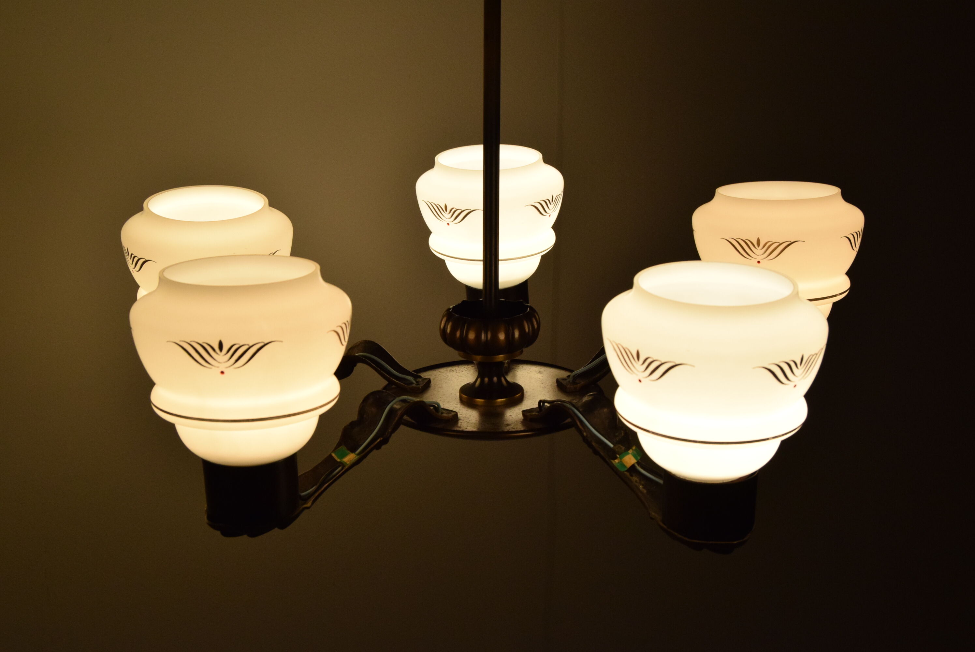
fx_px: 1301
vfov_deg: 28.1
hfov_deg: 41.1
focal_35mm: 48
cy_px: 326
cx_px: 488
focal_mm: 32
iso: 1600
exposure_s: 1/250
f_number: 8
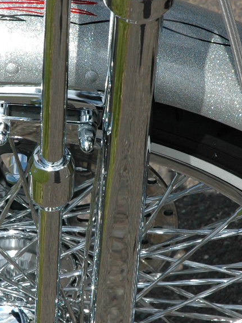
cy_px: 171
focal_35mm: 266
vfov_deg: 7.4
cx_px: 53
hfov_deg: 5.6
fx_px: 2478
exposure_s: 1/500
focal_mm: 70
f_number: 11
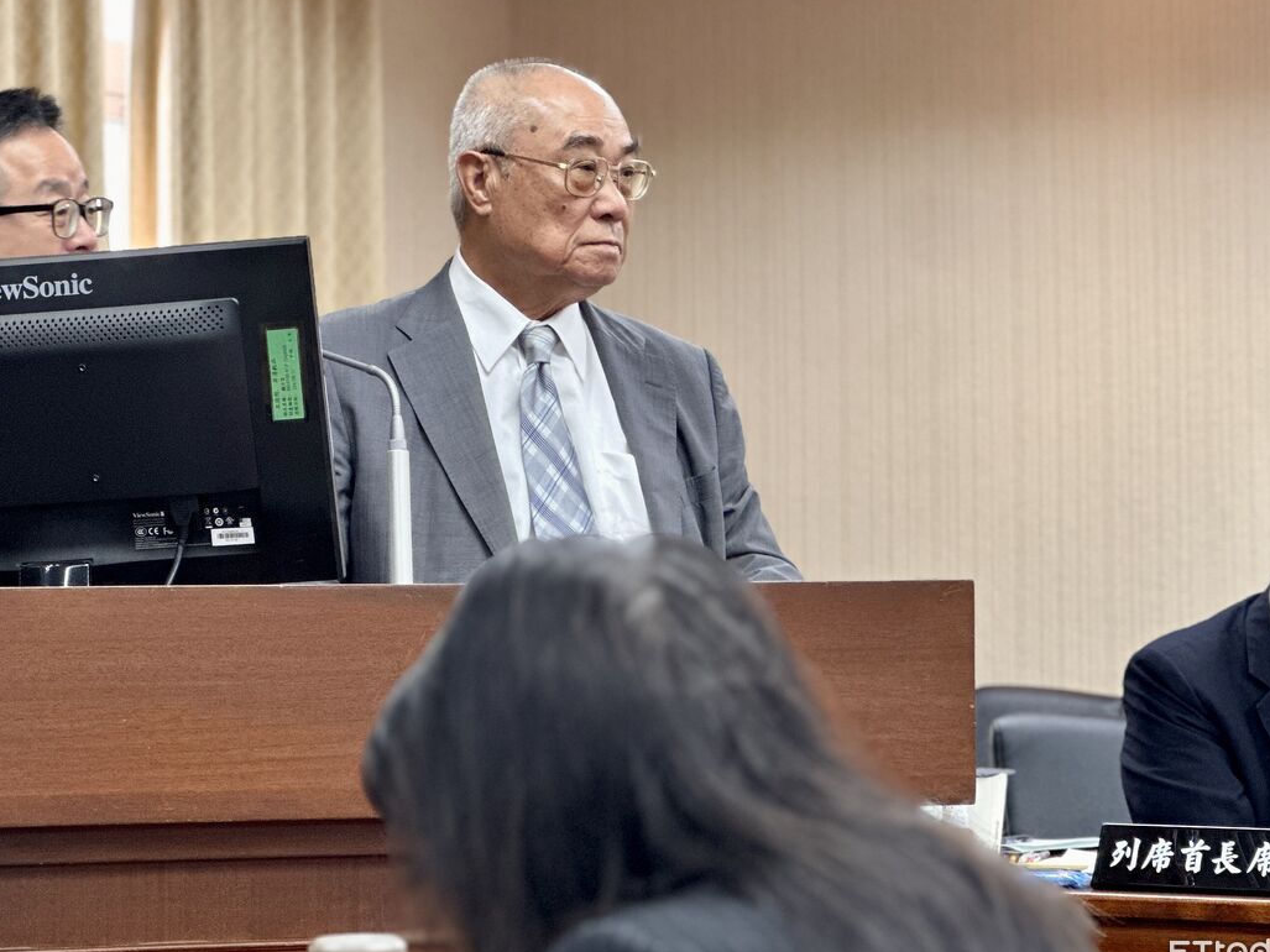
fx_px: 3522
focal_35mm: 96
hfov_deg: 20.4
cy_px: 383
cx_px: 603
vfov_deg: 15.4
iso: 200
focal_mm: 9
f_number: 2.8
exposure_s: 1/40
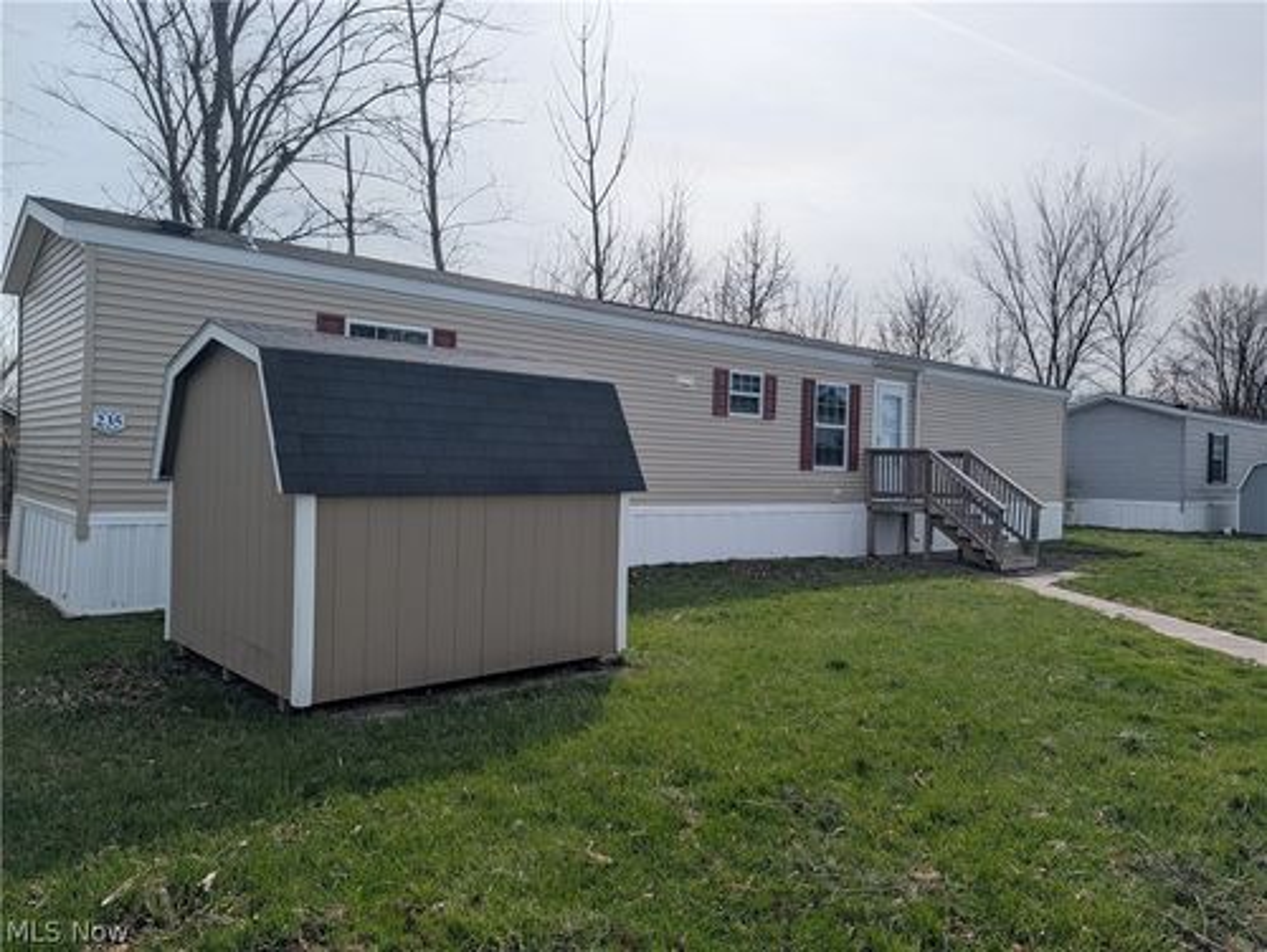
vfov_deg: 56.9
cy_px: 476
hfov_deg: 71.5
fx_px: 879
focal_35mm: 24
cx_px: 634
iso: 21
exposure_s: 1/2392
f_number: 1.68
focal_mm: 6.9
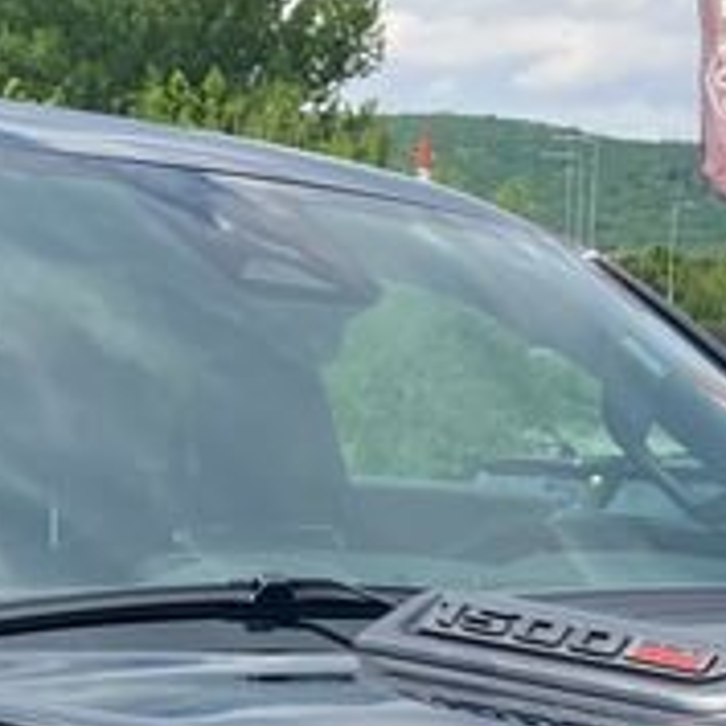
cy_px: 1231
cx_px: 234
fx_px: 3393
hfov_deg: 12.2
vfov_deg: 11.5
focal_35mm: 143
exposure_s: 1/867
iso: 32
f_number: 1.8
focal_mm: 3.99
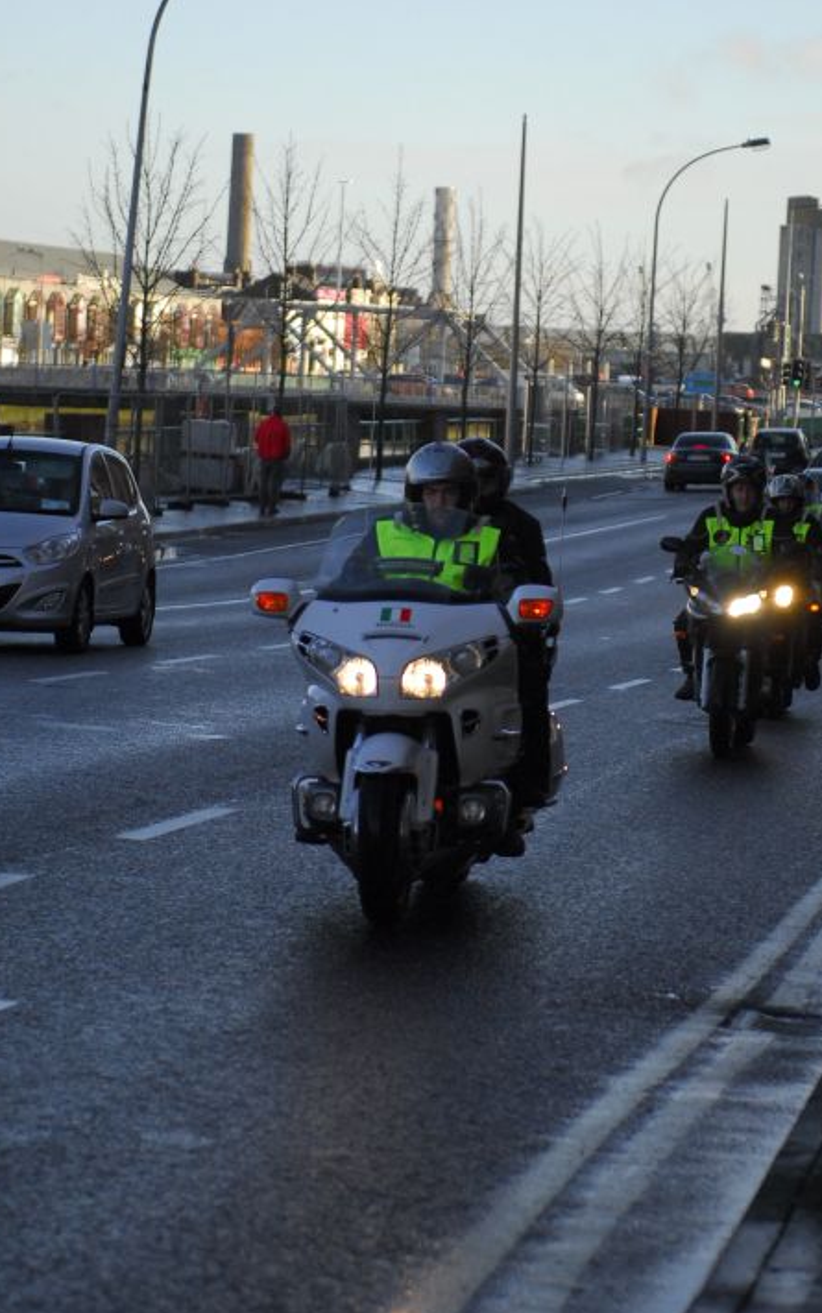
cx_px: 510
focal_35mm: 144
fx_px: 5156
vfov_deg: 14.5
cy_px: 582
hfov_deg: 9.1
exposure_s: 1/3000
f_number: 2.8
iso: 400
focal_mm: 70
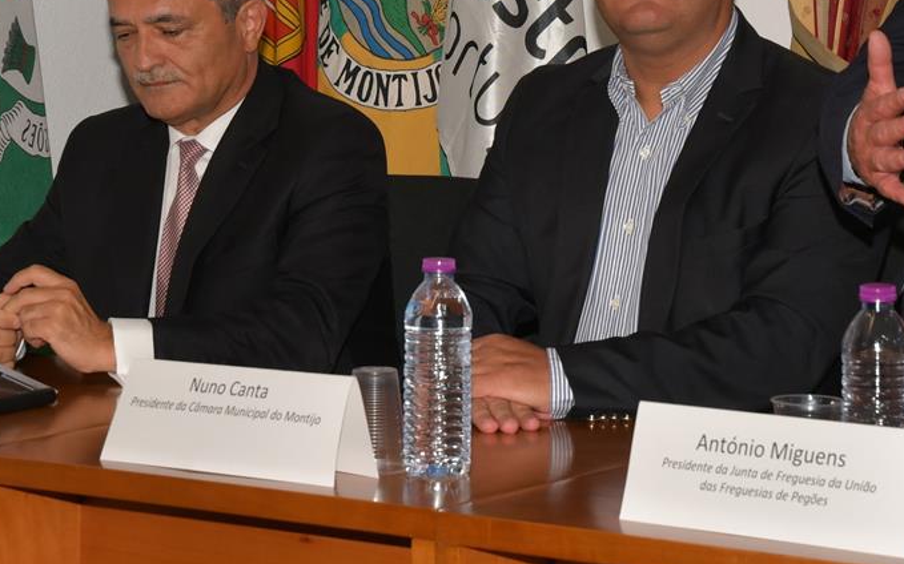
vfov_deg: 10.5
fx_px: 3054
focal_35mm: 124
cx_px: 611
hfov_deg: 16.8
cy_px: -4
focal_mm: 34
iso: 320
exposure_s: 1/200
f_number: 5.6
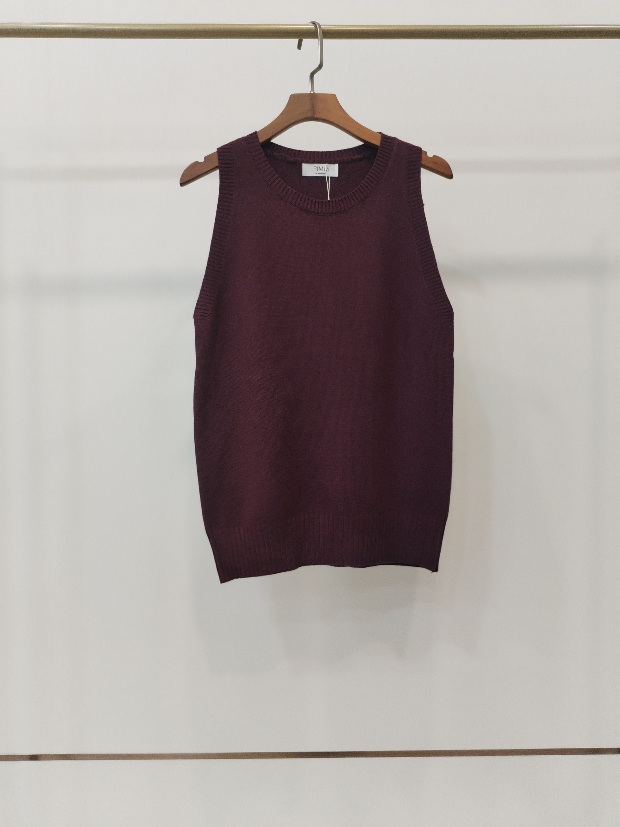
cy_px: 414
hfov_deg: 48.2
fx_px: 693
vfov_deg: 61.7
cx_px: 310
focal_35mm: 29
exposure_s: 1/60
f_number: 1.8
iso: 383
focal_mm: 4.75
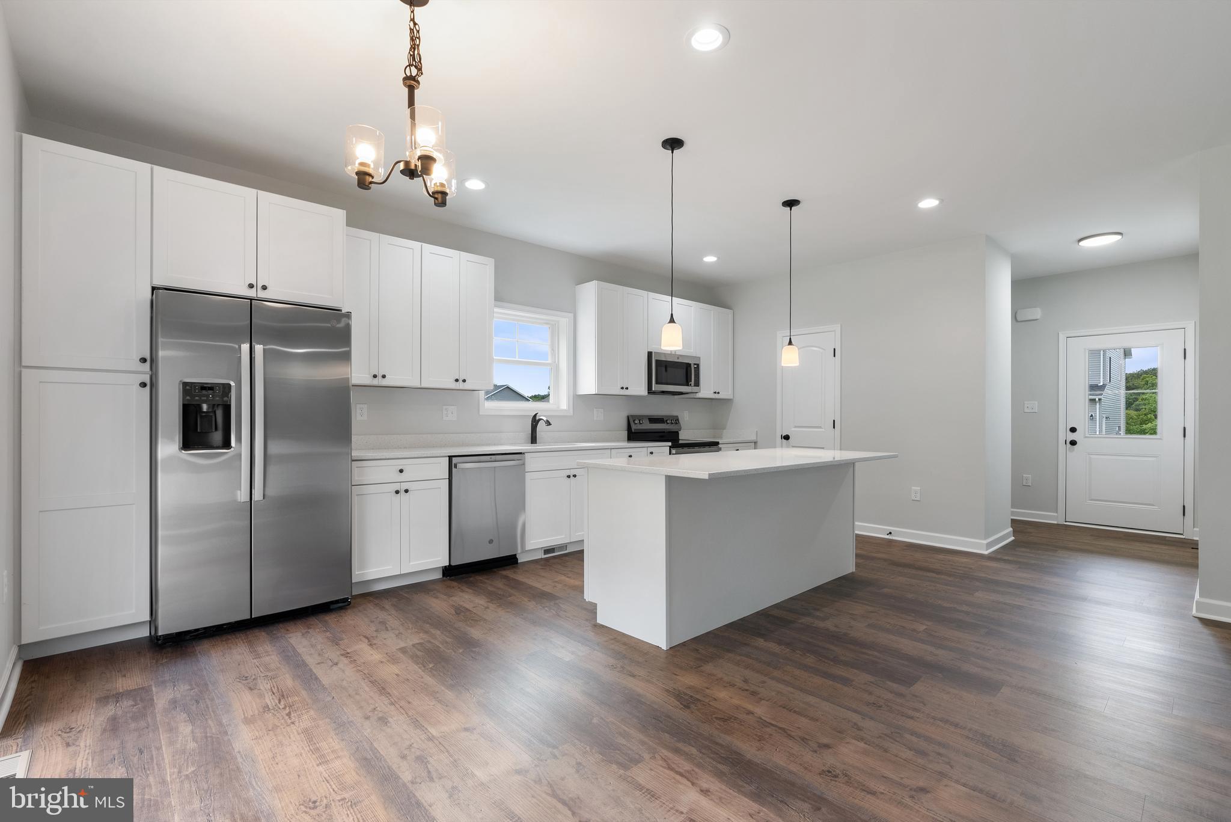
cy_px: 411
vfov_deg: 73.8
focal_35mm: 16
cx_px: 616
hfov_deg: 96.7
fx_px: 547
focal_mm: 16
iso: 640
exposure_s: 1/8
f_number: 10
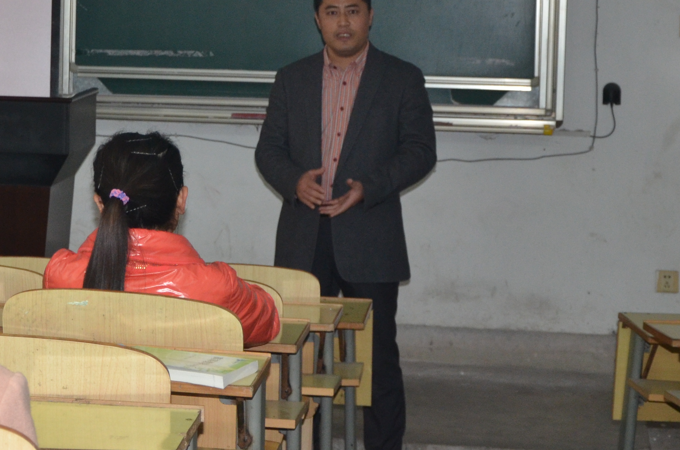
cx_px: 55
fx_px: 2436
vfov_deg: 10.5
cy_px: 57
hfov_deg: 15.7
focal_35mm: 129
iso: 800
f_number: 4.5
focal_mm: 35
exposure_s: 1/60
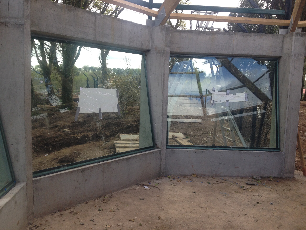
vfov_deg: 40.7
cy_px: 115
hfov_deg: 52.6
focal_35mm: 35
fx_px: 309
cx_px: 153
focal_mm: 4.28
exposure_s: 1/305
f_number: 2.4
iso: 50
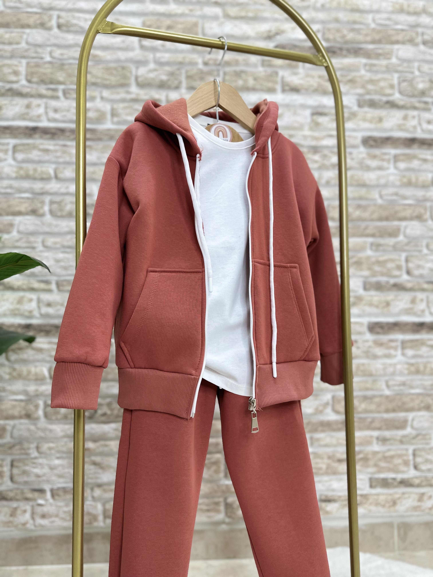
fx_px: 400
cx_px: 216
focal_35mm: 24
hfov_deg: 56.8
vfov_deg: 71.6
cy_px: 288
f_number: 1.78
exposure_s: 1/100
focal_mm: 6.86
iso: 125
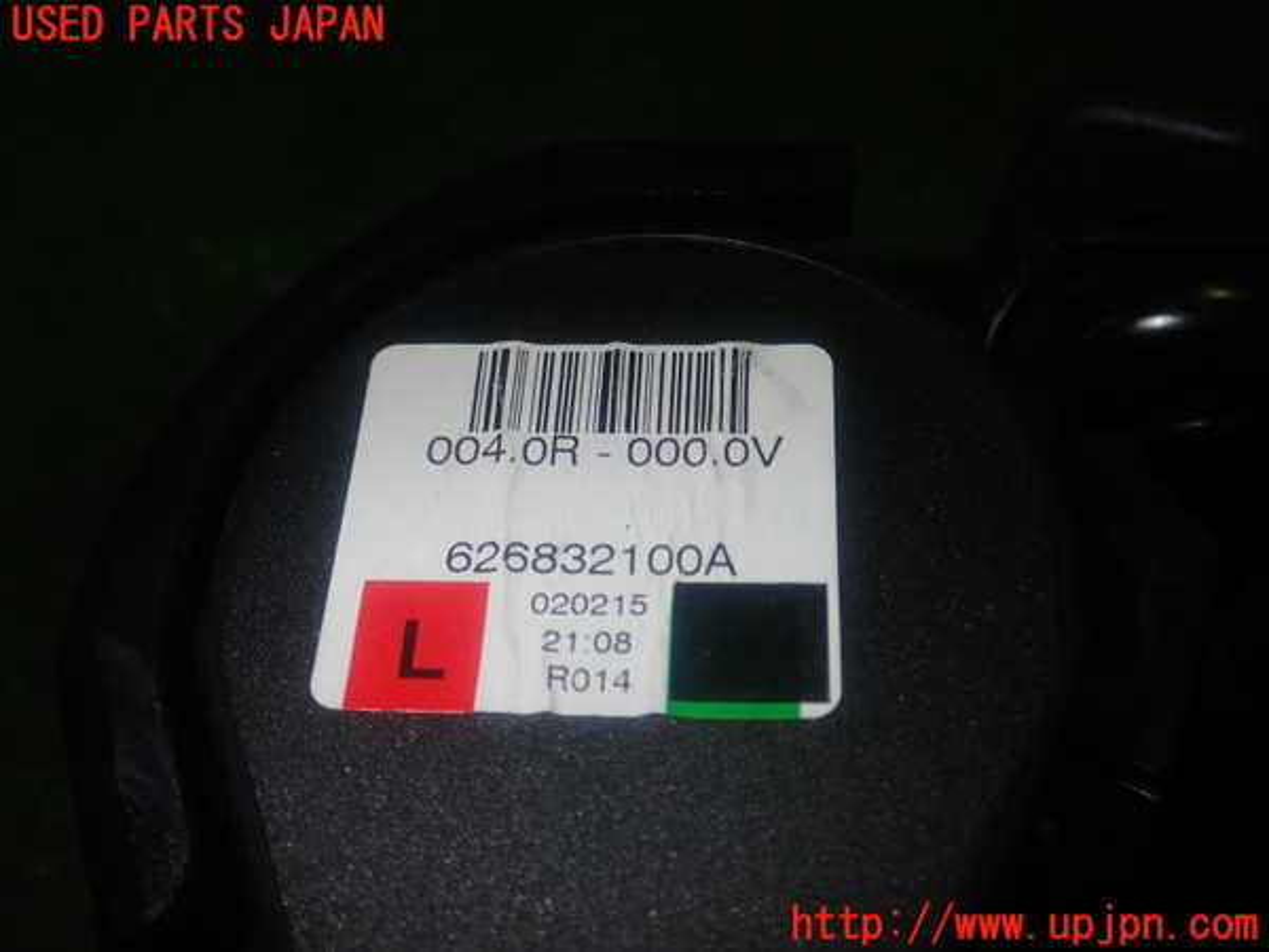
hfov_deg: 45.8
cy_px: 476
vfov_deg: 35.1
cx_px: 634
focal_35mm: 41
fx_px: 1503
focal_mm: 7.31
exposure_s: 1/40
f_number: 8
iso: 200
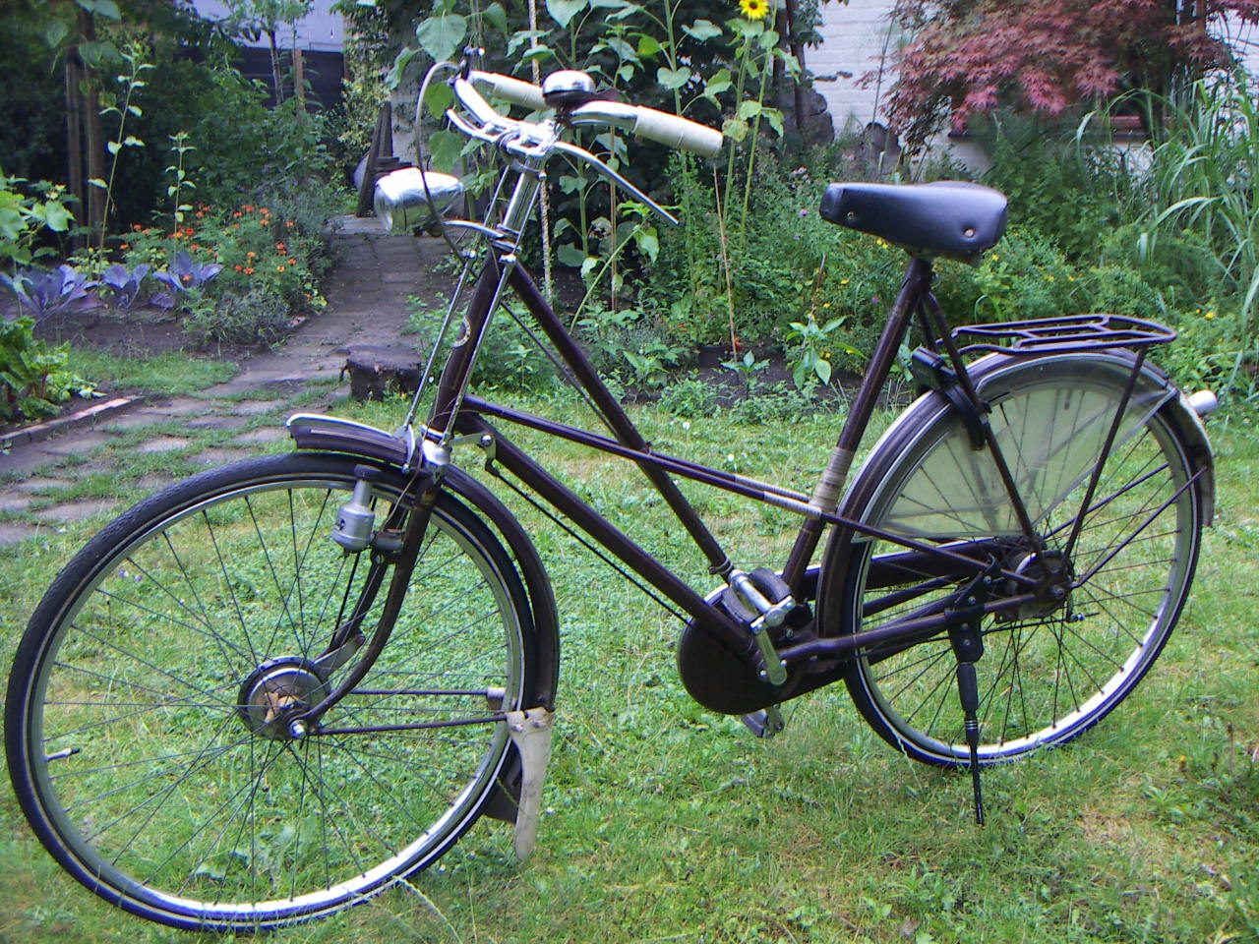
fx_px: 1309
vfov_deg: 39.7
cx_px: 630
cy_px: 472
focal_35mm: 36
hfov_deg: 51.4
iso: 50
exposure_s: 1/50
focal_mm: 4.7
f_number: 2.8
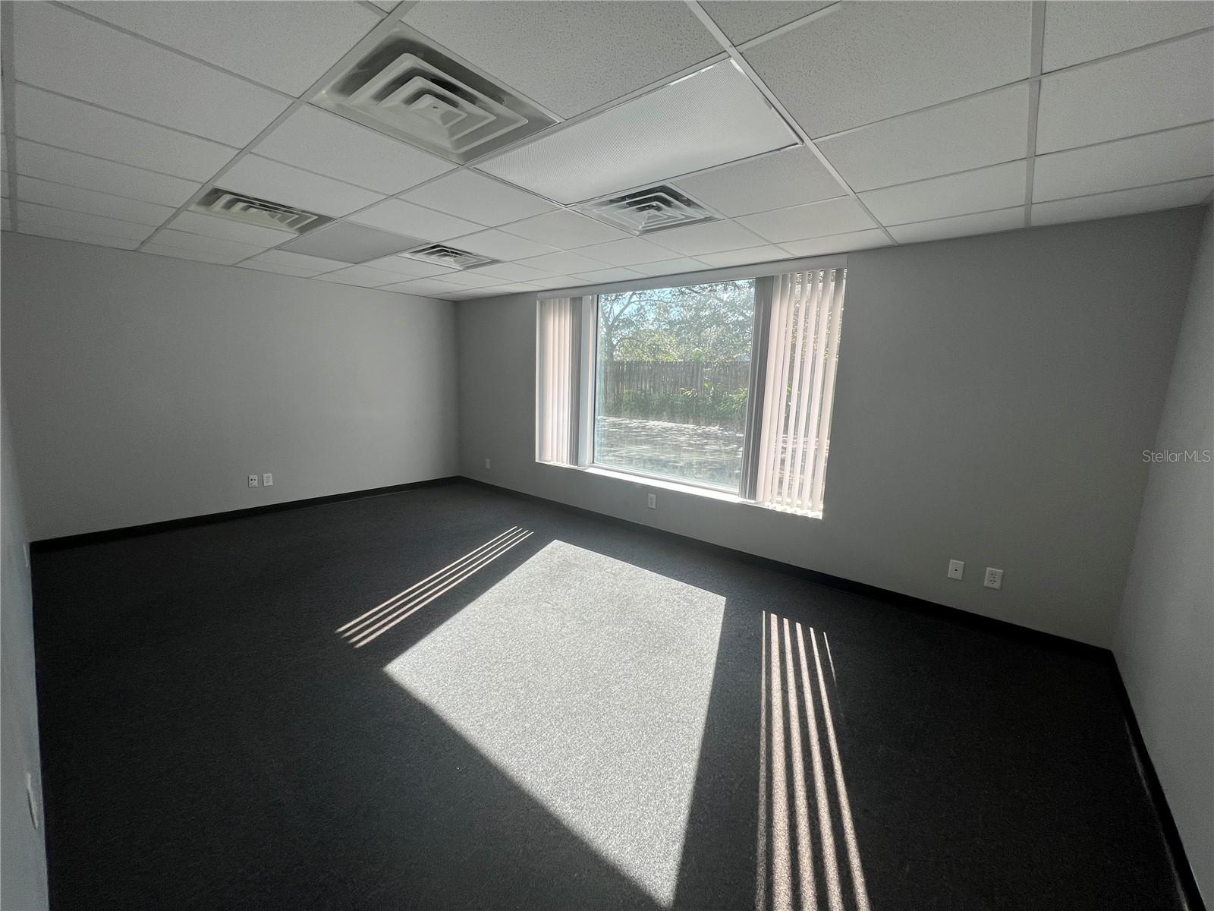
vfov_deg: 89.9
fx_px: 456
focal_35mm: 13
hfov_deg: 106.2
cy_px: 456
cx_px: 607
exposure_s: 1/120
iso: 40
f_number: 1.8
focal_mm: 1.57
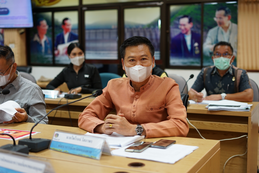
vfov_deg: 27.0
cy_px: 86
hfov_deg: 39.6
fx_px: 360
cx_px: 130
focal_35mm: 50
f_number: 2.2
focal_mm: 50
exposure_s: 1/80
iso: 400
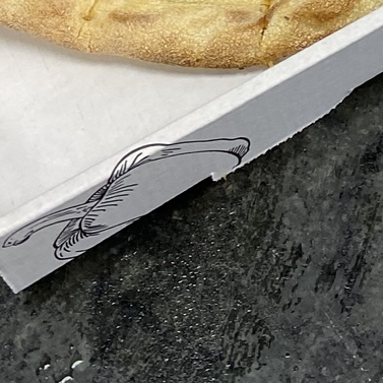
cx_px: 588
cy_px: -516
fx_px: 1527
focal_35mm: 122
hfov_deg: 13.4
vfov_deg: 11.8
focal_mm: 4.25
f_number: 1.8
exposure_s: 1/100
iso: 64
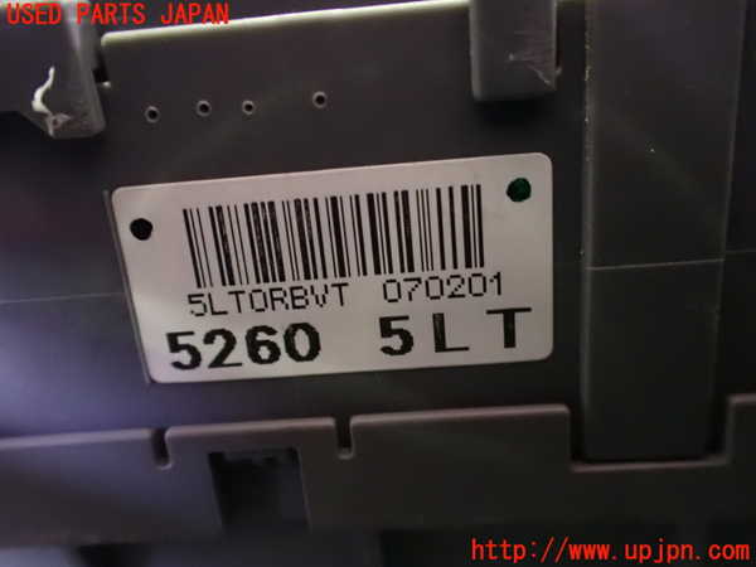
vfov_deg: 46.8
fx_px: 655
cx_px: 378
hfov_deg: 60.0
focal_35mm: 30
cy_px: 284
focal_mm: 5.4
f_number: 2.3
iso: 1600
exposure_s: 1/25
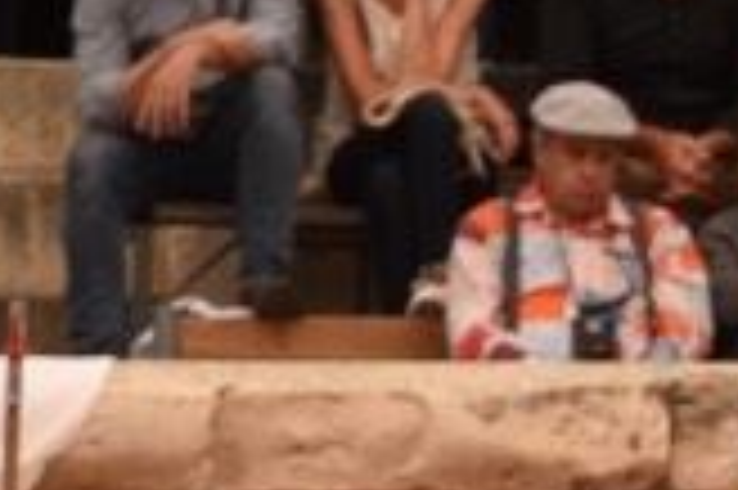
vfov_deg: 1.3
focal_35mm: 1045
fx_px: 21401
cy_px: 1328
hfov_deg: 2.0
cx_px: 1386
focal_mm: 190
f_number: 6.3
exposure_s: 1/800
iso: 400
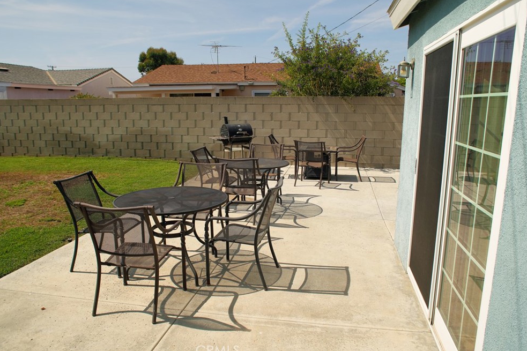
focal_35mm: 25
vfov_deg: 51.3
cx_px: 263
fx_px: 366
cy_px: 175
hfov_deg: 71.5
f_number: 7.1
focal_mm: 24
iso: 200
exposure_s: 1/1000
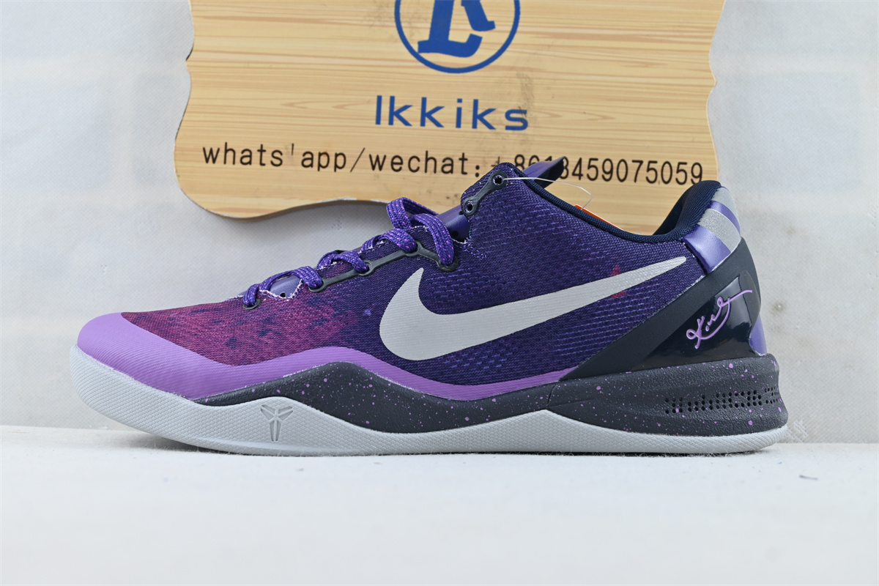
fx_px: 1154
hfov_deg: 41.7
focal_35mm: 47
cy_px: 293
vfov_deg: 28.5
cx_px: 440
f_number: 5
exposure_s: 1/40
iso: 100
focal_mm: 31.5
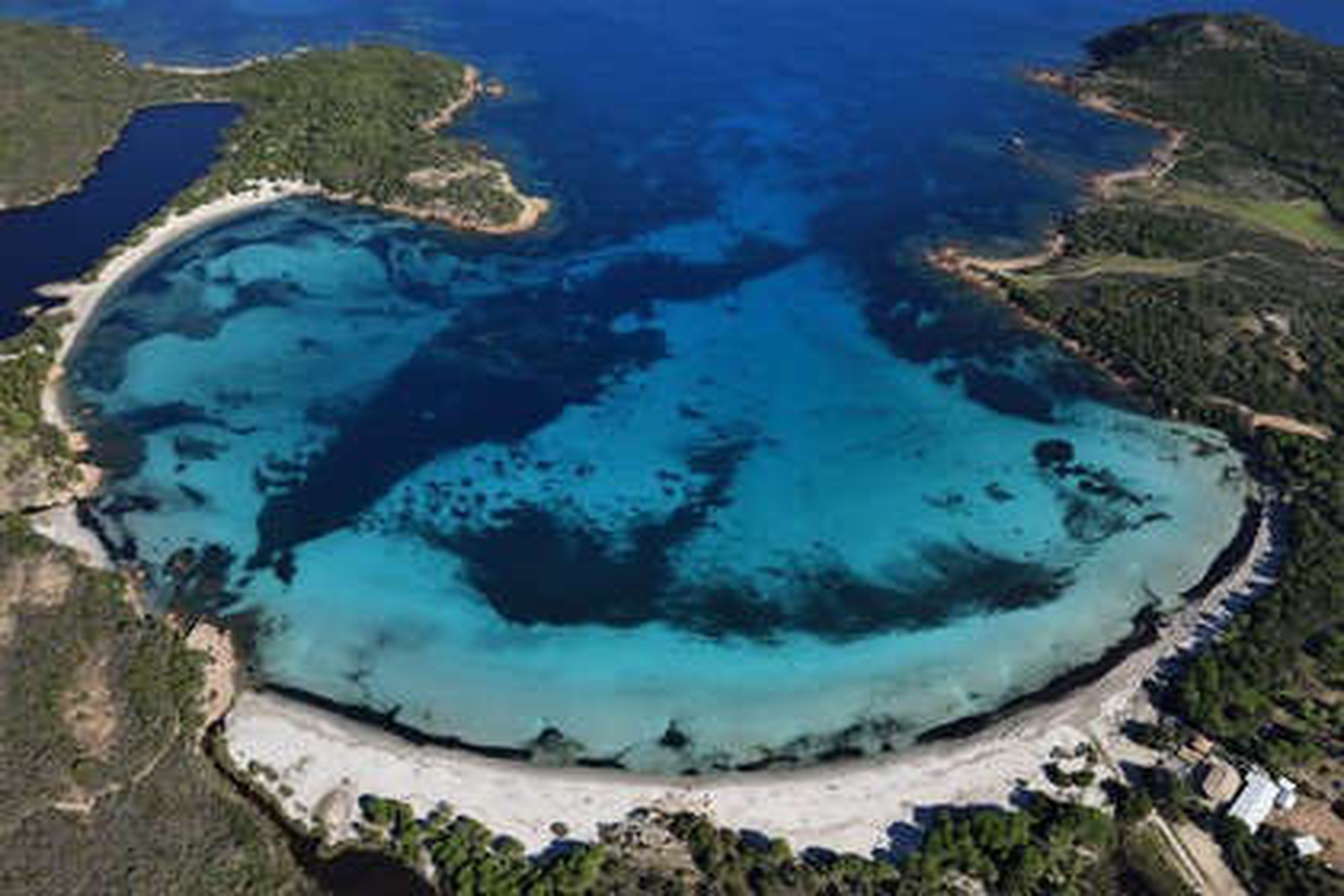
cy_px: 448
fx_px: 1045
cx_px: 672
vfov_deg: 46.4
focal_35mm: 28
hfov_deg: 65.5
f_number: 9
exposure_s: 1/800
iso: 320
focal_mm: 28
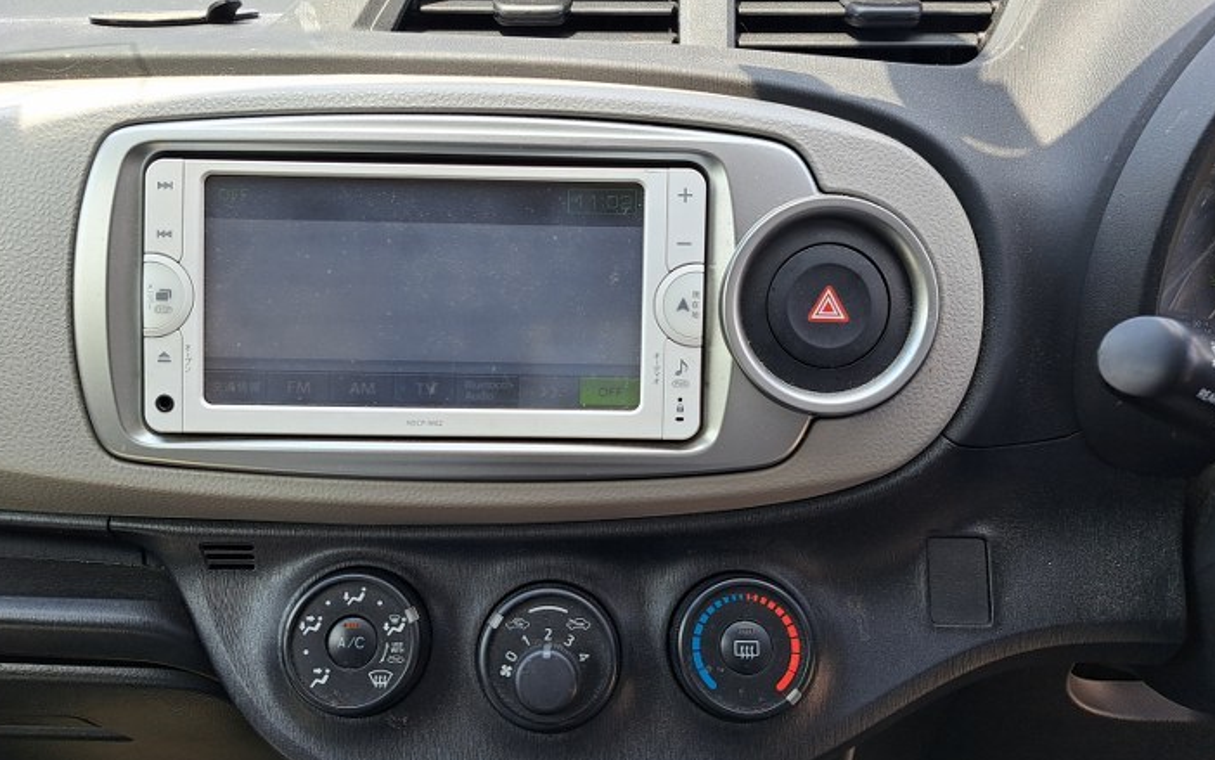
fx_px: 960
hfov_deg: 64.5
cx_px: 559
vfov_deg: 43.2
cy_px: 377
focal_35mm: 29
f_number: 1.8
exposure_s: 1/186
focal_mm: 5.23
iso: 50
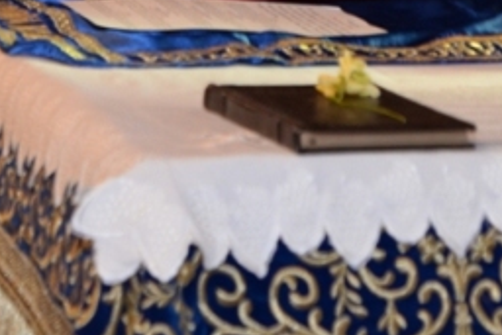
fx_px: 3139
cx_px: -20
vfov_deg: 6.0
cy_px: -205
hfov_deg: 9.1
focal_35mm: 225
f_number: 5.6
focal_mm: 60
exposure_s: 1/60
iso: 1000
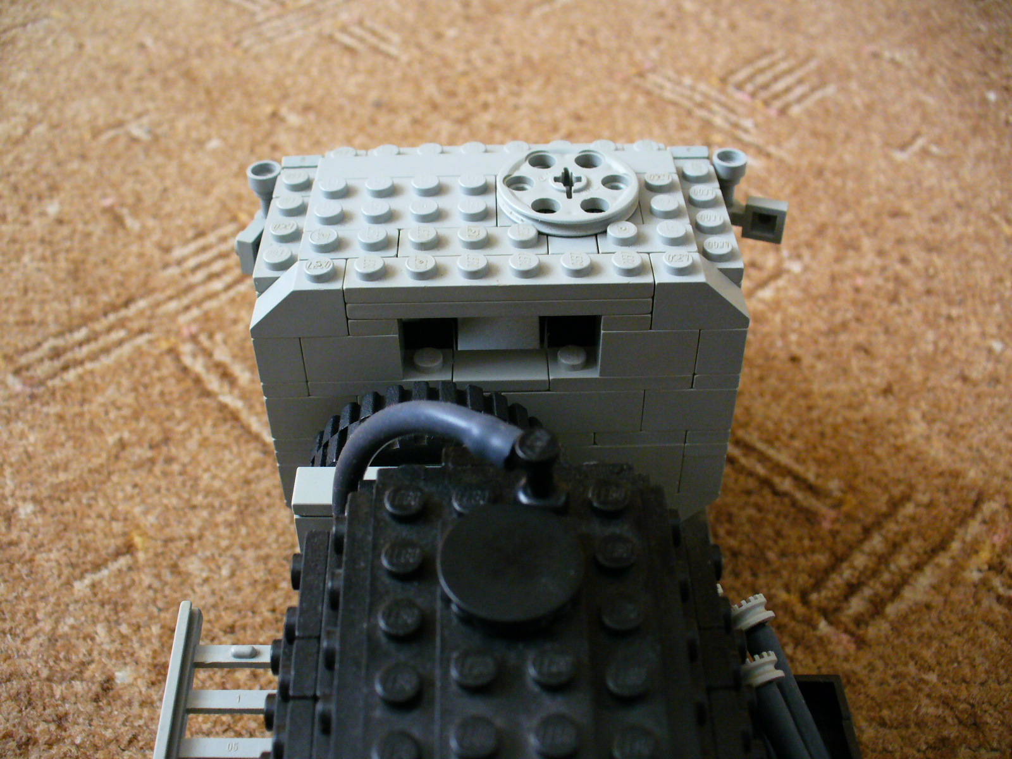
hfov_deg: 50.1
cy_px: 380
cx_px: 506
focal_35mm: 37
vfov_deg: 38.7
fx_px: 1082
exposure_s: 1/20
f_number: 2.8
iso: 200
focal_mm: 6.1
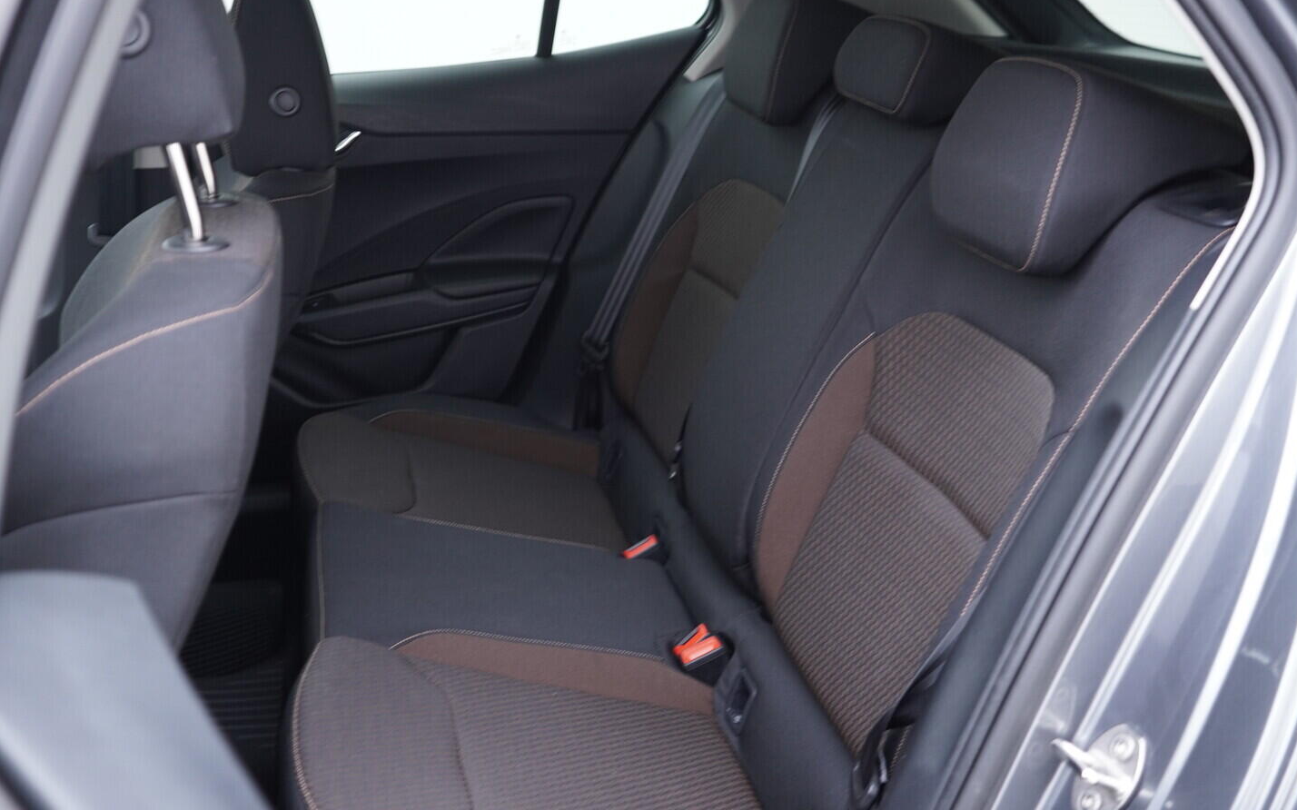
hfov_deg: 52.8
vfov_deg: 34.4
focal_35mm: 37
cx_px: 653
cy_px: 396
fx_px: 1308
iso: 400
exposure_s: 1/40
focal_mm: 24
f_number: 2.8
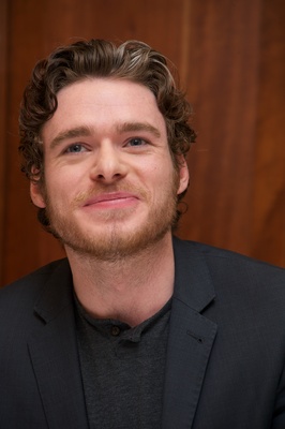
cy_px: 214
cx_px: 142
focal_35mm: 185
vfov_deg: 11.1
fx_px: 2201
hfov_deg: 7.4
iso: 500
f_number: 8
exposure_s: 1/60
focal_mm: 185
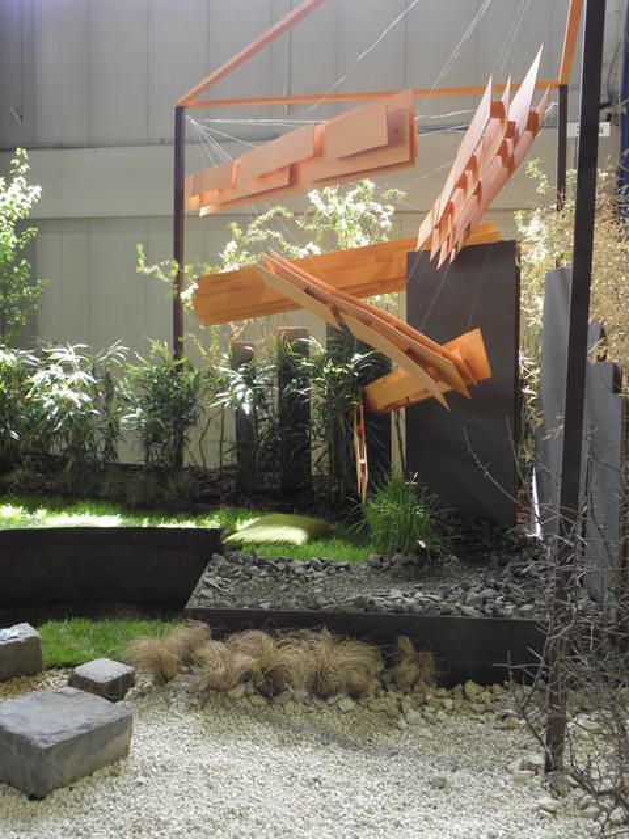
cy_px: 420
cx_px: 314
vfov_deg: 50.1
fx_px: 896
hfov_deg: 38.7
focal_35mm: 37
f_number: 3.2
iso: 125
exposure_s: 1/10
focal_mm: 6.64
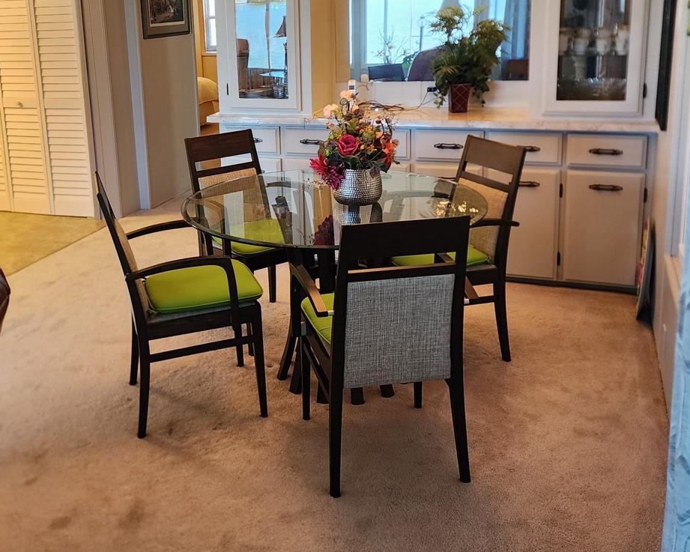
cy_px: 179
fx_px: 797
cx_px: 239
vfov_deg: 37.8
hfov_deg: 46.2
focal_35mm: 39
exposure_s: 1/120
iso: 160
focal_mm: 6.4
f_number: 1.8
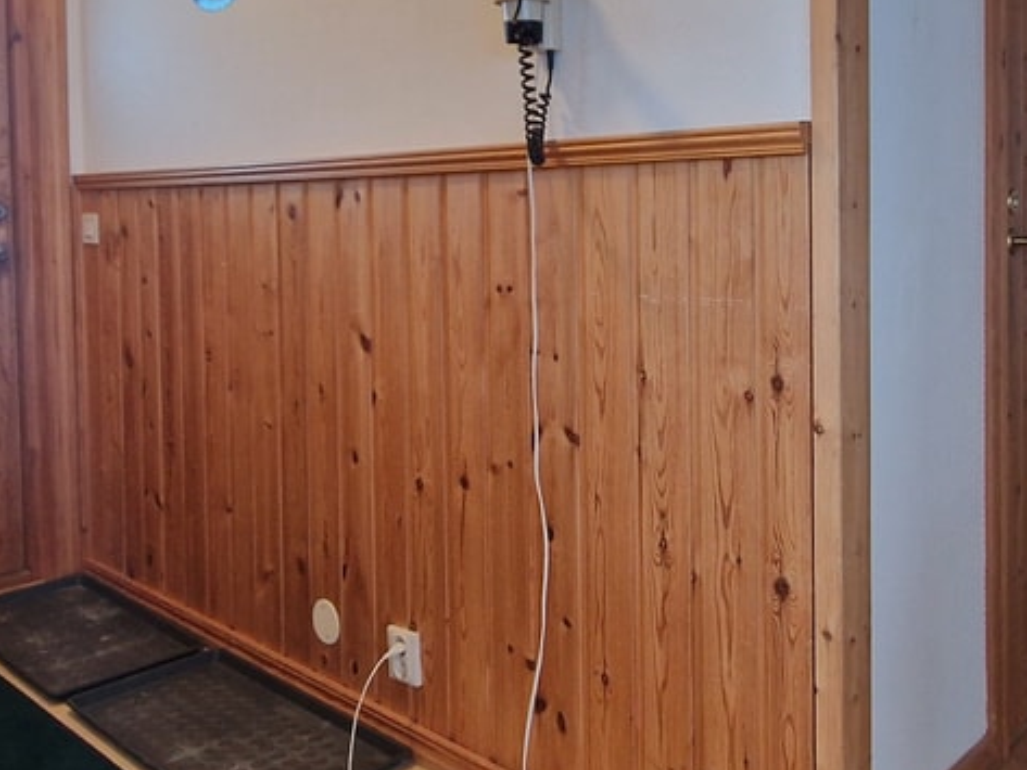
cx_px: 586
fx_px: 979
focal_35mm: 33
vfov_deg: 42.1
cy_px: 230
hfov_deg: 55.1
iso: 320
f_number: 2.2
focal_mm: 2.2
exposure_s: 1/50
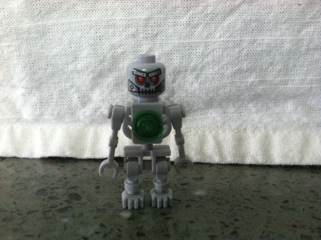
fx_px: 324
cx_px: 160
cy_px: 120
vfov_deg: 40.6
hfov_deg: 52.7
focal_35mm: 35
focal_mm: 3.85
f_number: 2.8
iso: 320
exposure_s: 1/15
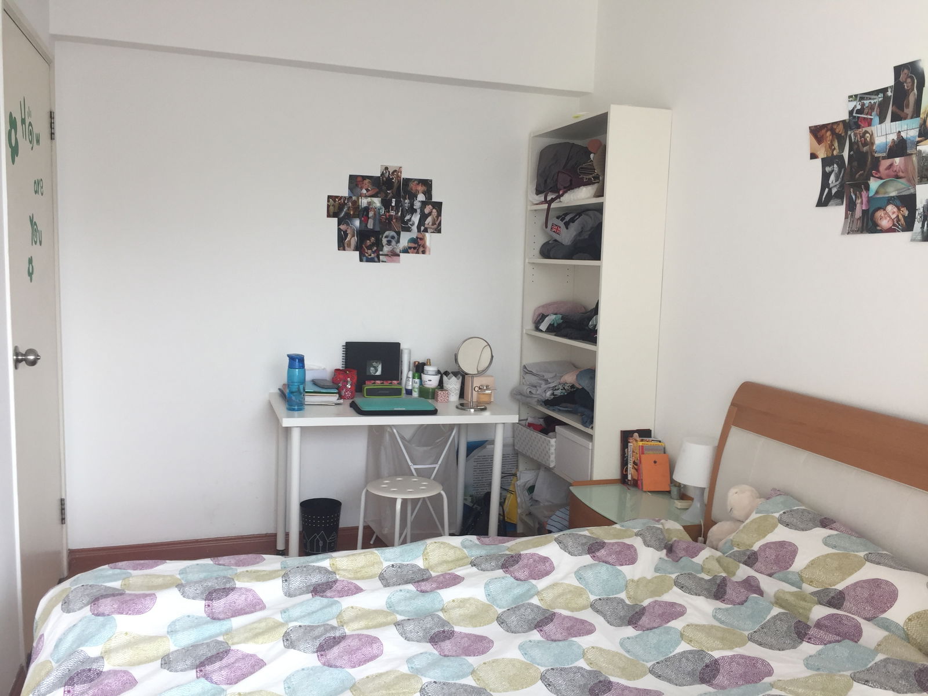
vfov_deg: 48.2
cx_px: 464
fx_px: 777
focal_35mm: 29
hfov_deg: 61.7
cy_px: 348
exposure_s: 1/100
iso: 32
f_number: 2.2
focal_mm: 4.15
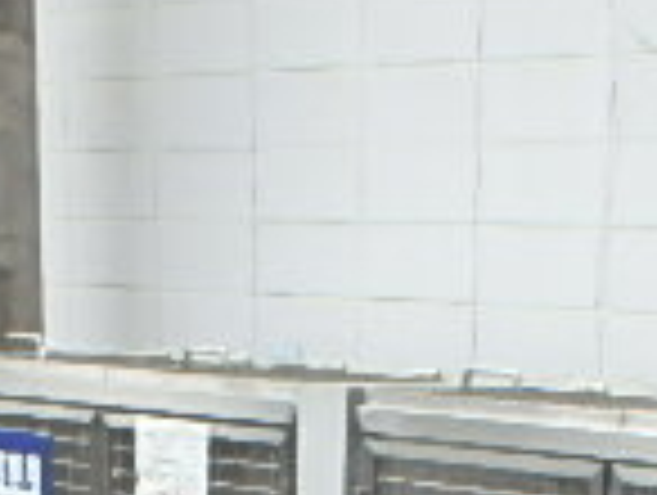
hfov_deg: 20.9
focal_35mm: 92
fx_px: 1749
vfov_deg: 14.8
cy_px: 765
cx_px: 558
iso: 125
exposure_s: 1/320
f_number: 3.5
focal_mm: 3.7
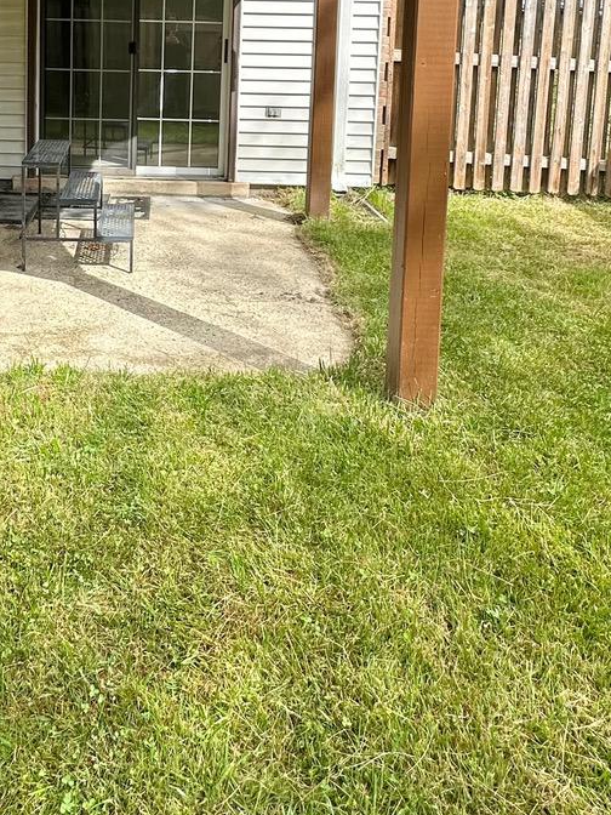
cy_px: 104
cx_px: 166
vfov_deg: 51.2
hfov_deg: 43.0
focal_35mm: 32
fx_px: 753
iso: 40
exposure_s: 1/972
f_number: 2.2
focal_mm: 2.22
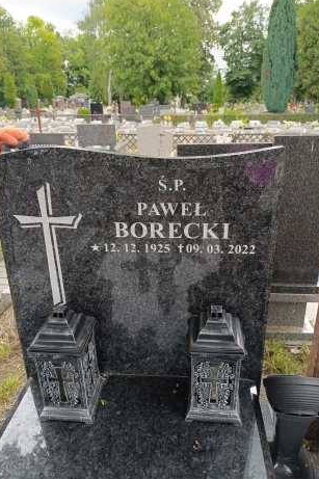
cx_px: 164
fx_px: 346
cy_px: 236
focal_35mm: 26
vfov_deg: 69.4
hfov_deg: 49.5
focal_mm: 6.14
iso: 80
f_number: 1.65
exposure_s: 1/100
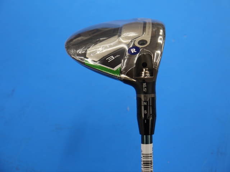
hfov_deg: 38.2
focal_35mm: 50
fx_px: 332
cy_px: 86
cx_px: 115
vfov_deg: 29.1
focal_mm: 25
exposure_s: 1/60
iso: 160
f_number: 4.6
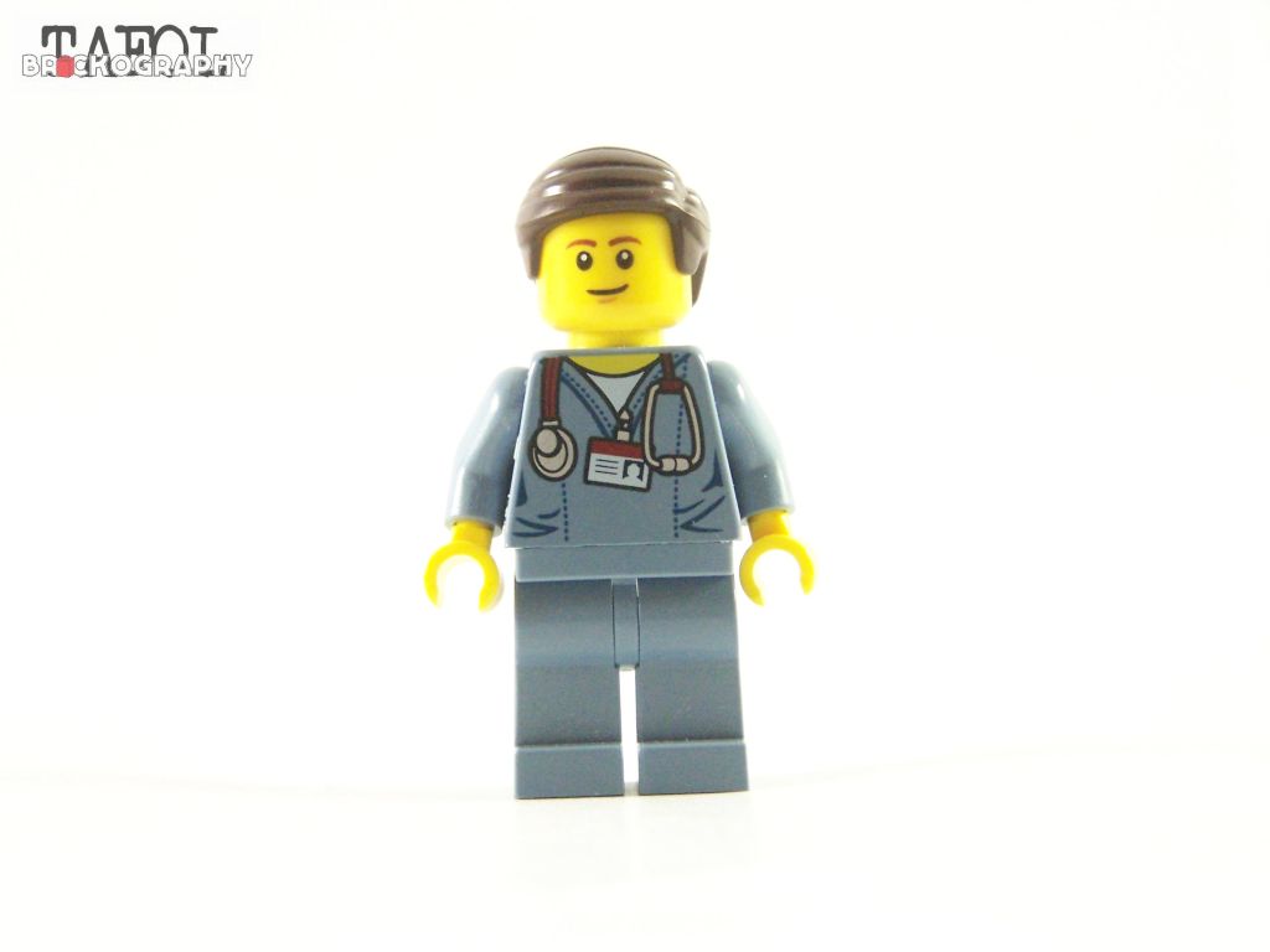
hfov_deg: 16.8
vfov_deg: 12.7
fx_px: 4293
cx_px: 635
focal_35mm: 117
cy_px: 476
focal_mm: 19.4
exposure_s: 1/60
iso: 400
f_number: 3.2
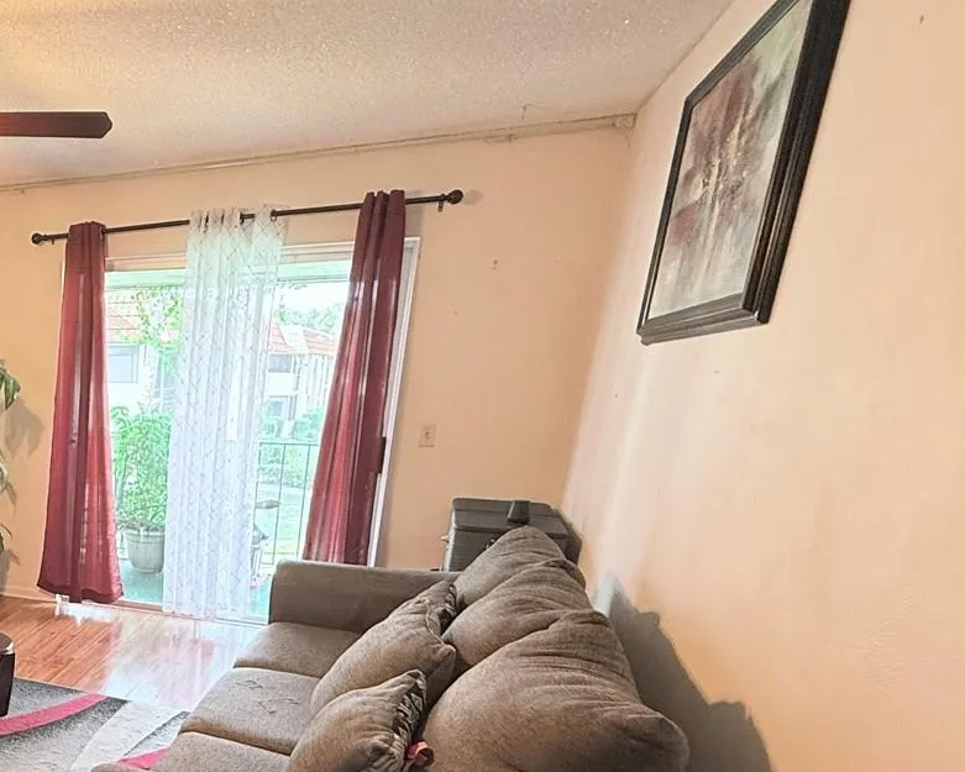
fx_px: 800
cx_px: 1
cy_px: 602
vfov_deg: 49.0
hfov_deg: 50.4
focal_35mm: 28
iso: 320
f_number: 2.2
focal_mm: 2.22
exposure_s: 1/60
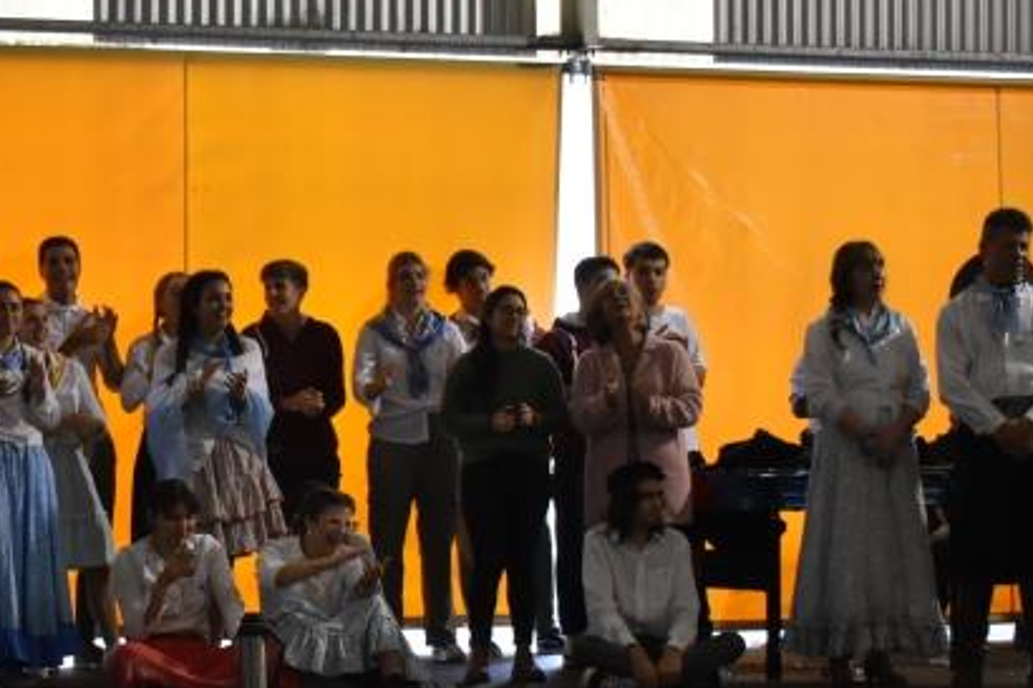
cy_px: 427
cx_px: 204
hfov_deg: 20.0
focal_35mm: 101
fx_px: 2904
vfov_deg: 13.5
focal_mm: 27
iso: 1600
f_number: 5
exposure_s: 1/100
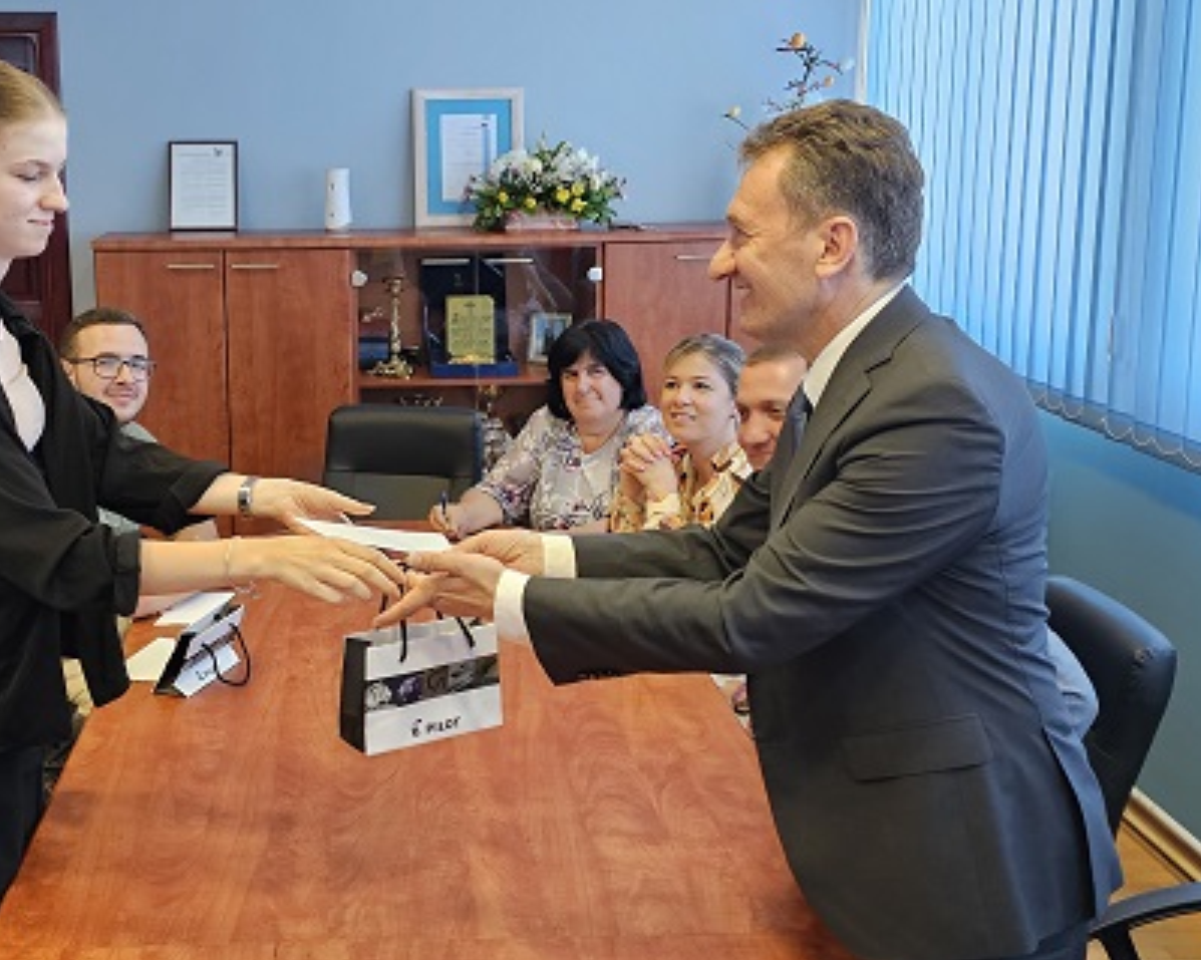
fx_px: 1599
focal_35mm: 45
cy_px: 412
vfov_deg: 33.4
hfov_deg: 40.5
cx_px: 373
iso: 400
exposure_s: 1/100
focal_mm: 6.3
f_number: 1.7
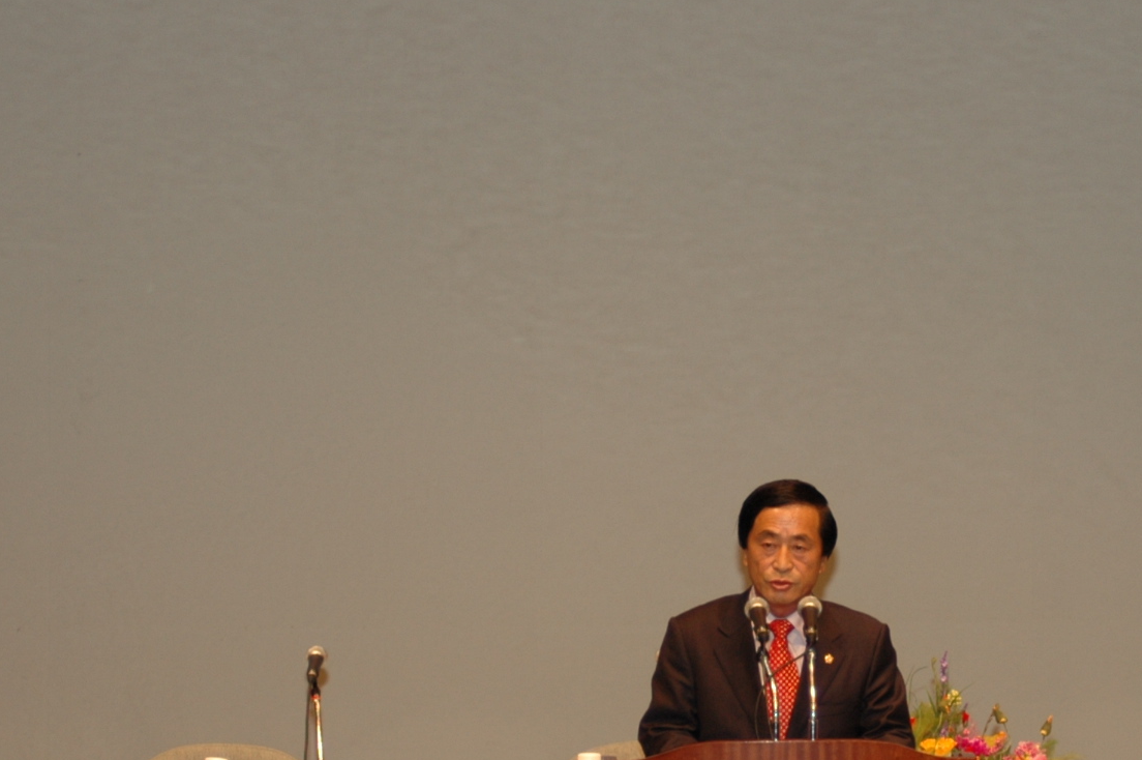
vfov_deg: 6.4
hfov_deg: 9.7
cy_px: 657
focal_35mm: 213
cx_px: 772
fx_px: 6751
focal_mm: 70
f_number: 4.5
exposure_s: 1/125
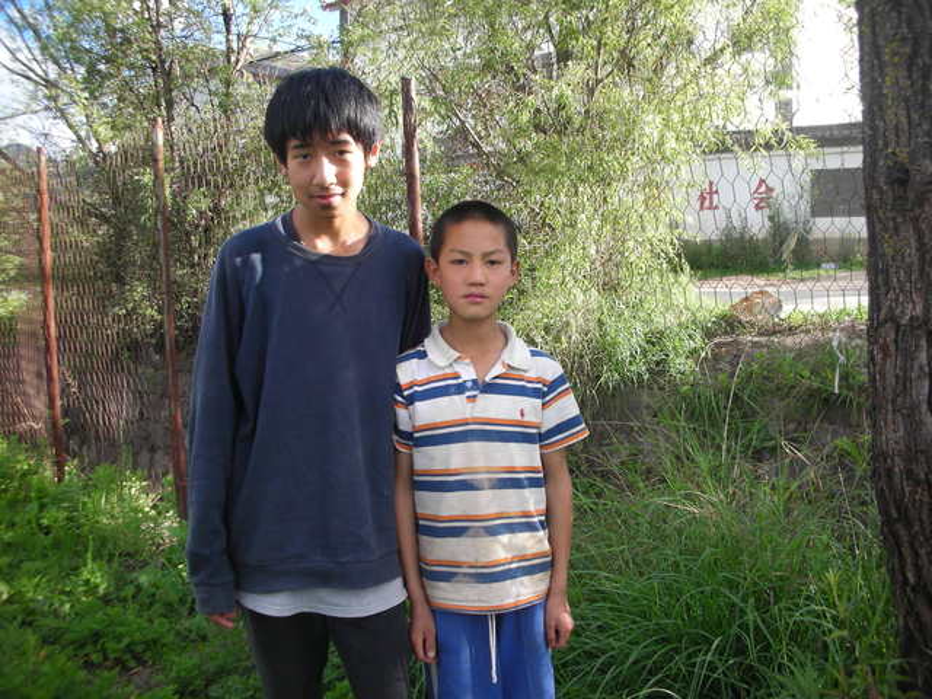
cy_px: 350
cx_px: 466
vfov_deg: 40.7
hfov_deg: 52.6
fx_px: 942
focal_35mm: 35
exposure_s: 1/112
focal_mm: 5.8
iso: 50
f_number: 3
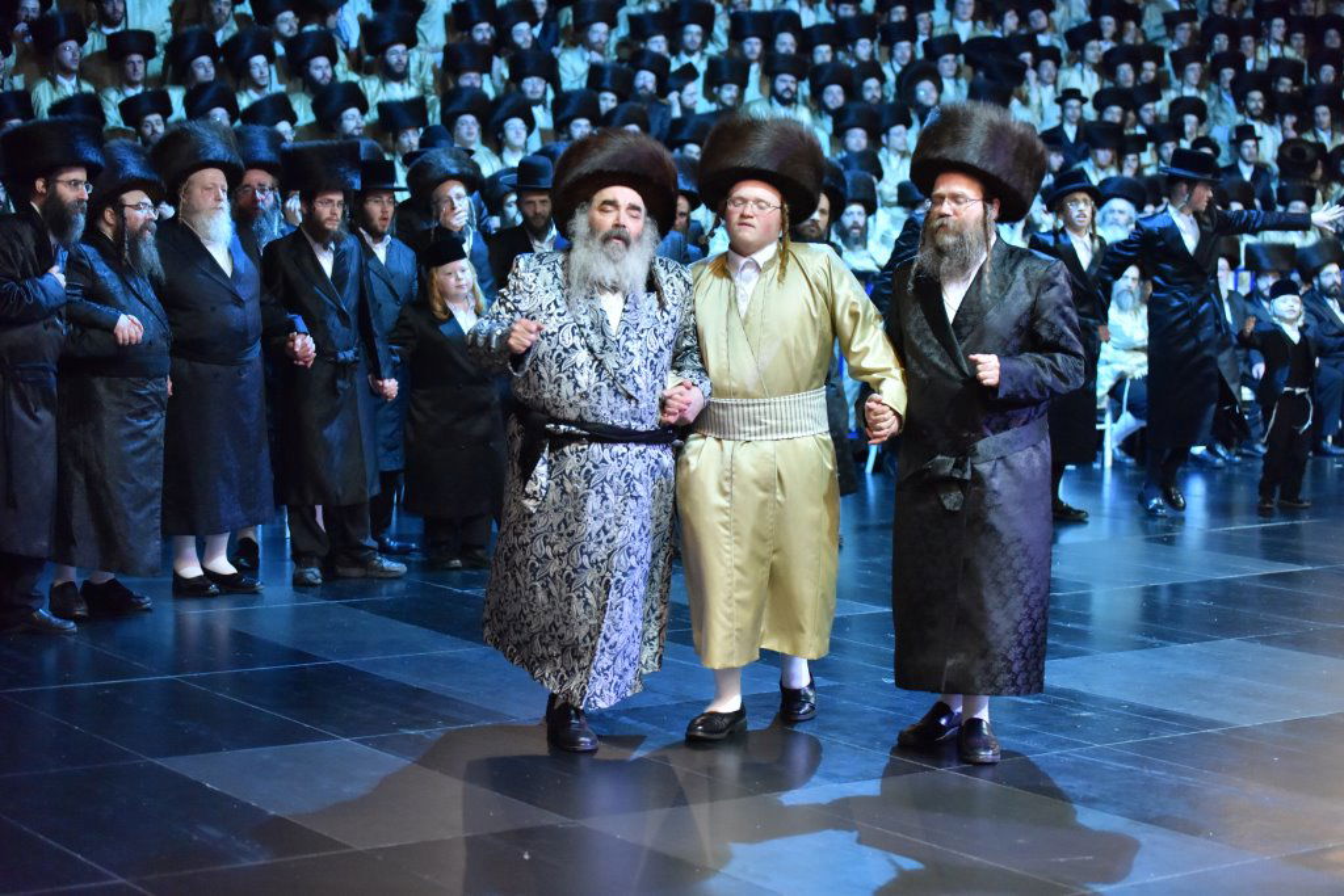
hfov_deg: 28.8
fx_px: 2614
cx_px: 672
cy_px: 448
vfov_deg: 19.5
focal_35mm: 70
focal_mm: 70
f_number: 2.8
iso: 4000
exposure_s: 1/160
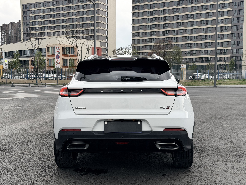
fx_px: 341
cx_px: 123
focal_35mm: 48
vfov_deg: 30.3
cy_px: 92
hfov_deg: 39.7
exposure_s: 1/699
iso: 80
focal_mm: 6.76
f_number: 1.78
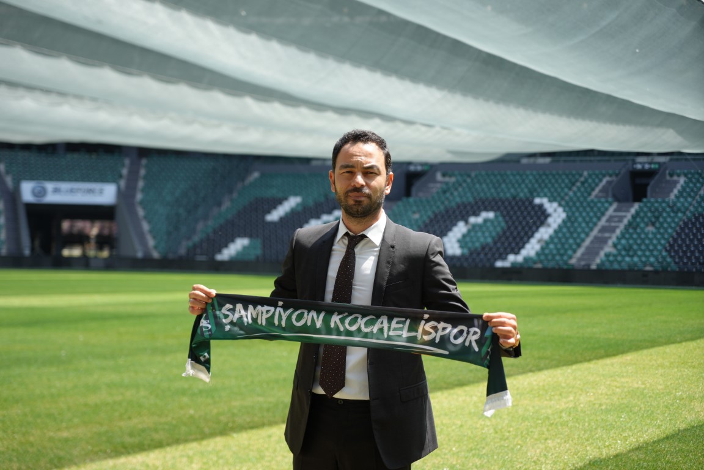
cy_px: 235
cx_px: 352
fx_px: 1369
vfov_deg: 19.5
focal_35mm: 70
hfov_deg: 28.8
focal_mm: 70
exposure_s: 1/250
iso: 100
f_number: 4.5
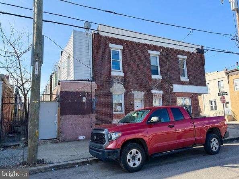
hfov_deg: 71.6
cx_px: 120
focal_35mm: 24
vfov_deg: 56.8
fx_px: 166
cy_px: 90
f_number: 1.78
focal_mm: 6.76
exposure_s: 1/2445
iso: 80
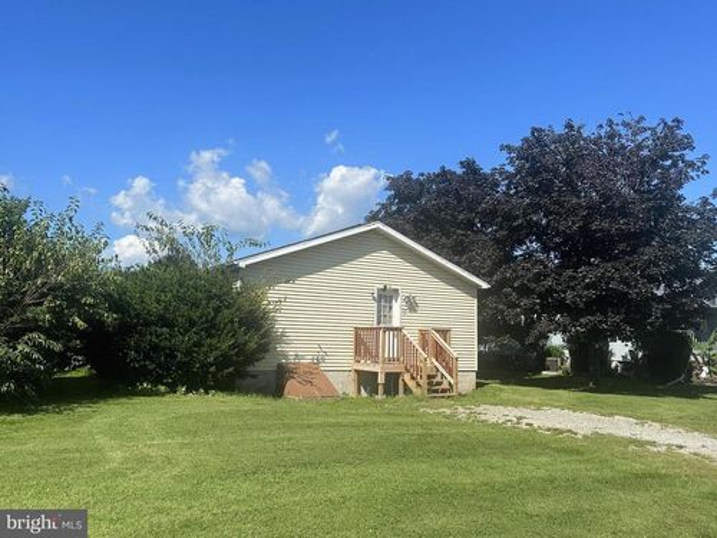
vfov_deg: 46.8
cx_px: 358
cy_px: 269
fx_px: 621
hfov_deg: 60.0
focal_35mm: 30
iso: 80
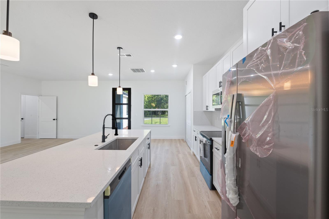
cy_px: 110
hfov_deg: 104.3
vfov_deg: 81.2
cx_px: 164
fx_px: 128
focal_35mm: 14
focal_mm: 14
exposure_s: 1/8
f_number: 8
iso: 400
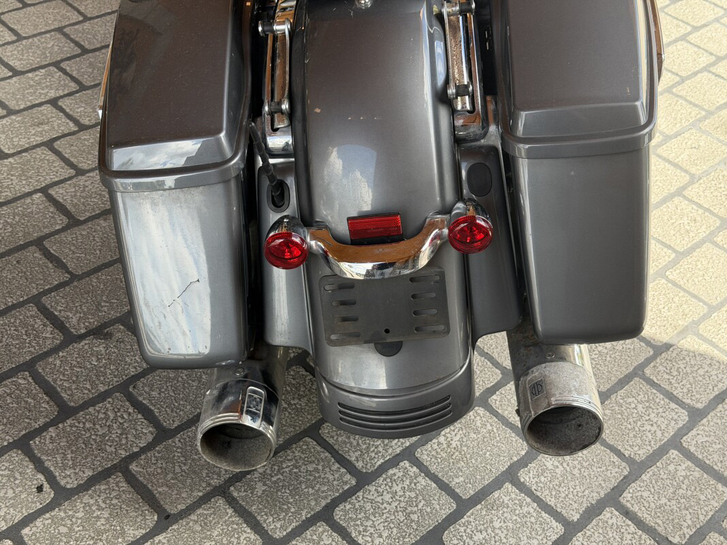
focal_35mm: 48
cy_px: 272
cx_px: 364
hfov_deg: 39.7
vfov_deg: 30.3
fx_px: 1008
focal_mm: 6.76
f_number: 1.78
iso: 100
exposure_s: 1/855
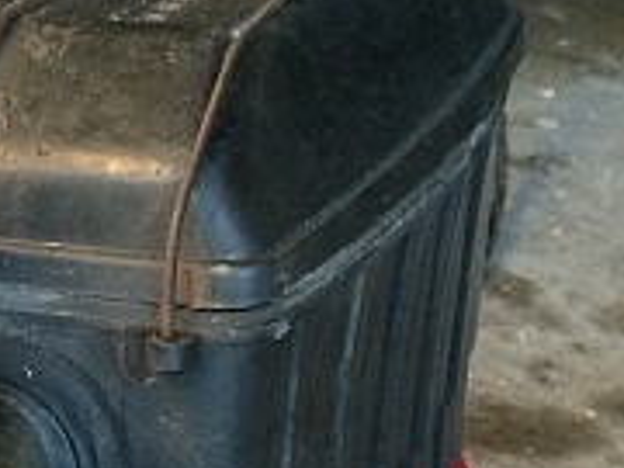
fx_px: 2398
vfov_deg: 10.7
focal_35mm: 133
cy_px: 725
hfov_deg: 13.4
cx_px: -482
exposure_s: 1/30
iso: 64
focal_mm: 4.12
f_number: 2.2
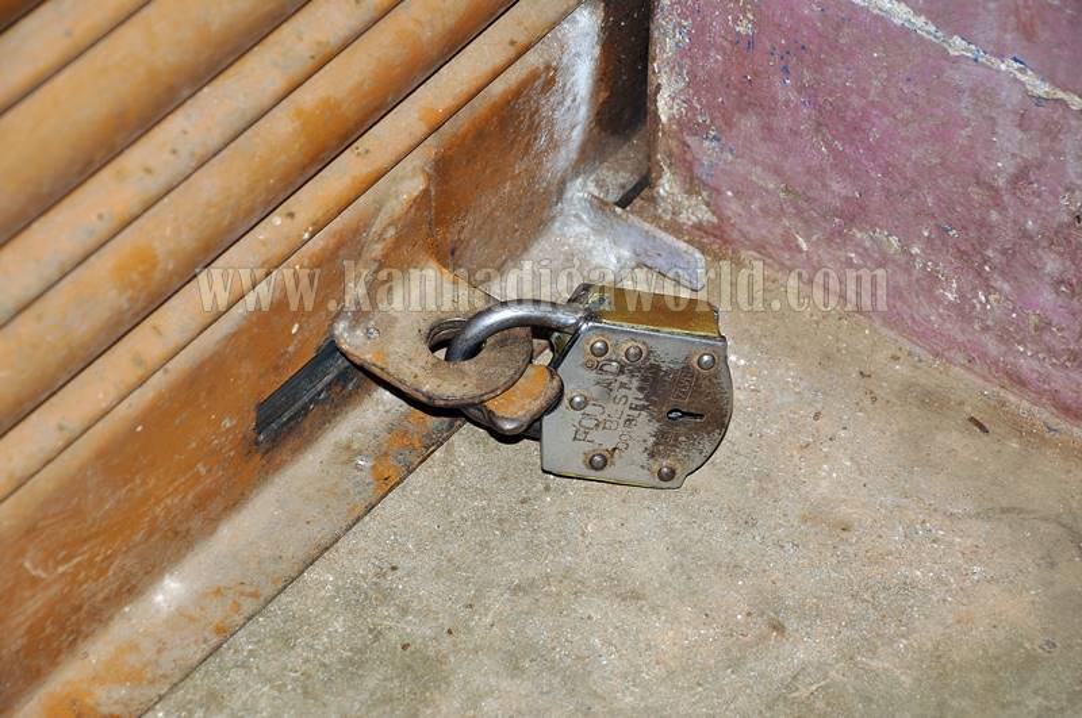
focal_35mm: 158
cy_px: 359
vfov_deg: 8.7
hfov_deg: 13.1
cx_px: 541
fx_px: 4727
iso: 250
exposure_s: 1/160
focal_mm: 105
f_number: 8
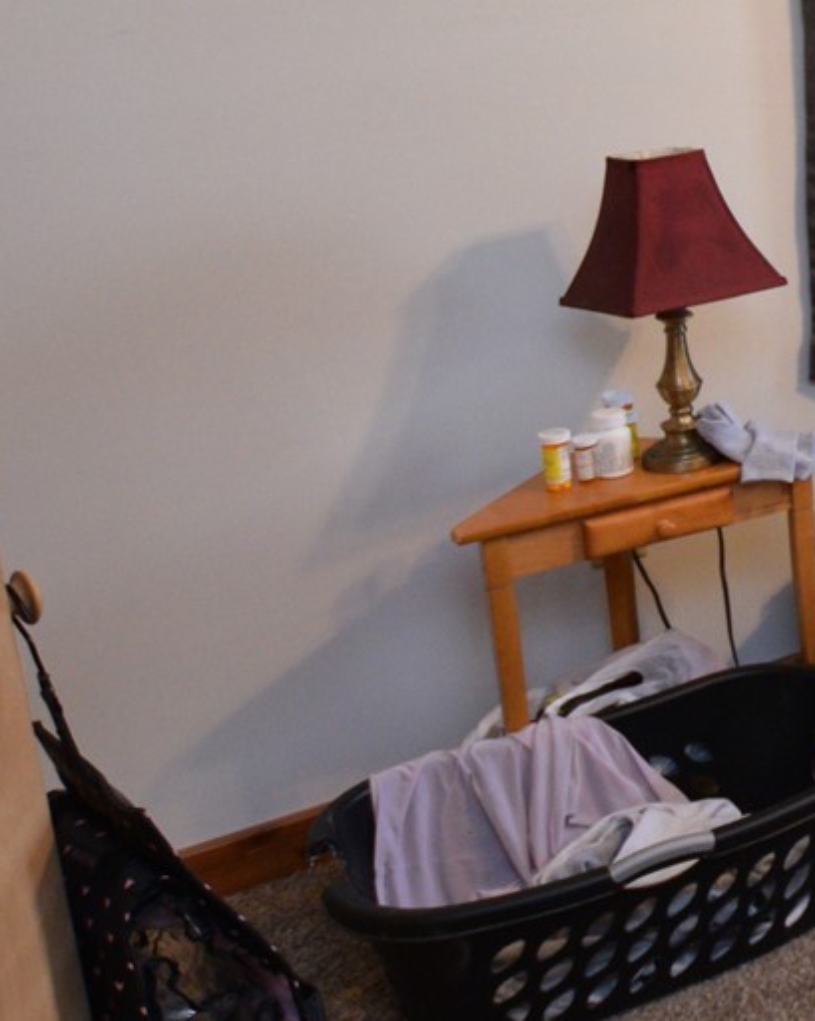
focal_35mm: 56
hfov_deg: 17.9
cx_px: 1658
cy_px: 127
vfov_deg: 32.2
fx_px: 1690
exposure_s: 1/60
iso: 720
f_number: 4
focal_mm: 10
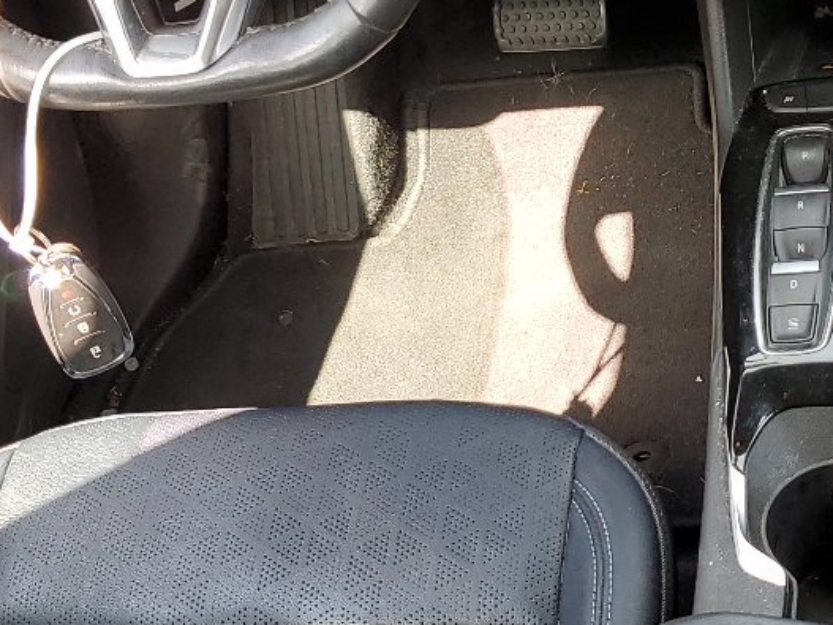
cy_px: 179
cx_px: 703
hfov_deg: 24.2
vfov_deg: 18.6
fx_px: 1901
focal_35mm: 79
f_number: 1.5
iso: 50
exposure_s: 1/172
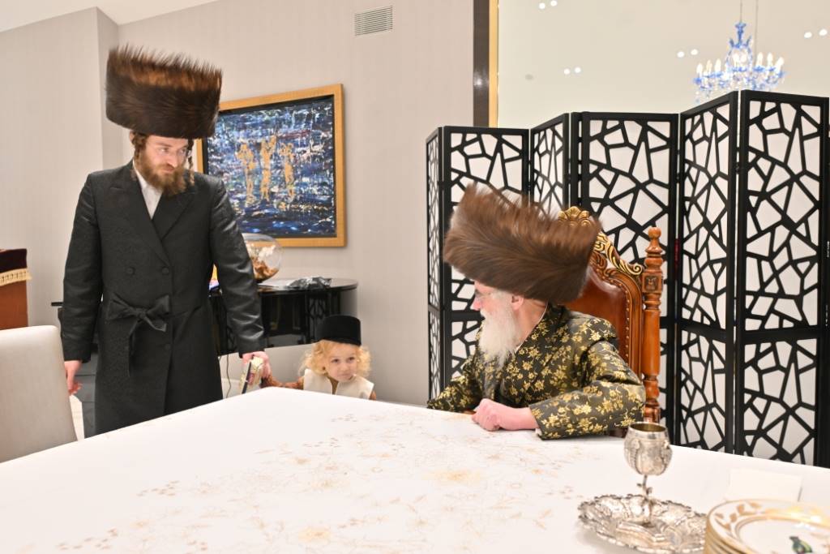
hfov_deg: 65.5
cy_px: 277
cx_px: 415
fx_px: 646
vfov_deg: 46.4
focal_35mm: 28
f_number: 4
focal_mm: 28
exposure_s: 1/160
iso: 1000
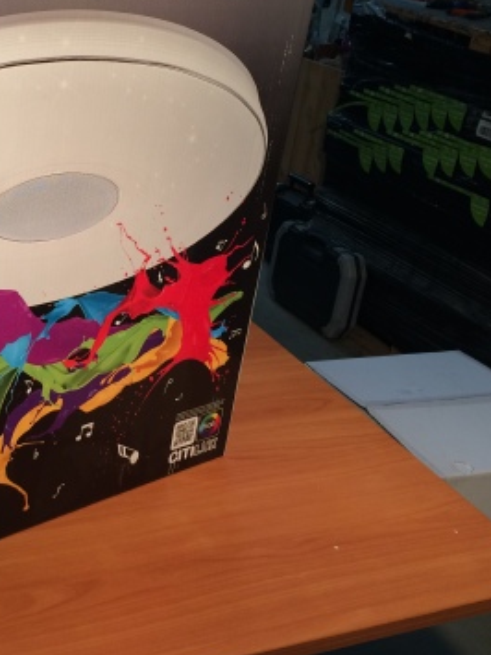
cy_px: 258
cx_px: 54
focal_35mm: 49
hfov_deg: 28.6
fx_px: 927
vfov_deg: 38.7
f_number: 2.2
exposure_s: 1/33
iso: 40
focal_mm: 4.15
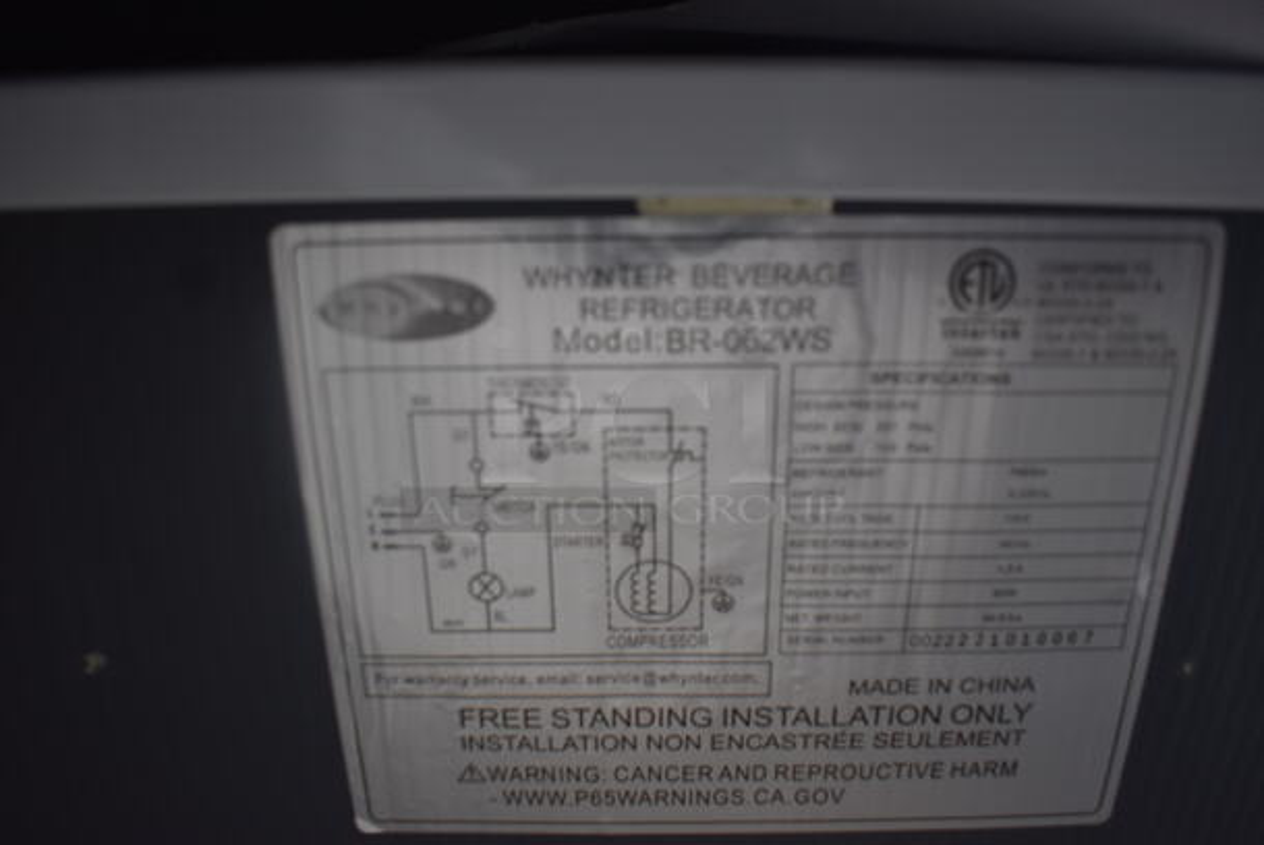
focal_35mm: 27
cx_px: 632
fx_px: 949
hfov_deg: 67.3
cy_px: 422
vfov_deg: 48.0
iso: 640
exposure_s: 1/250
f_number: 3.5
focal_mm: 18
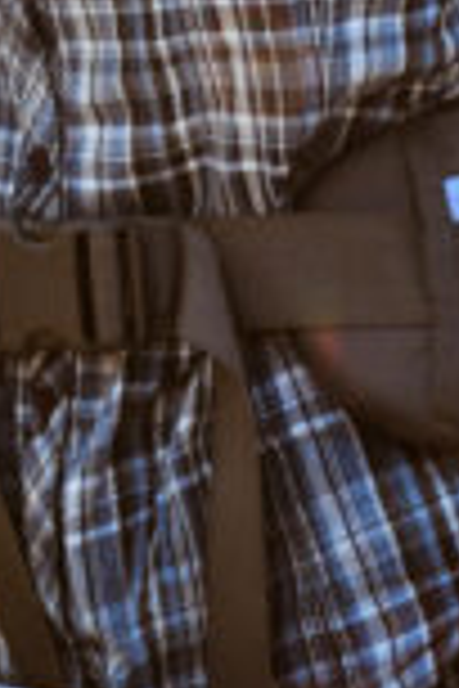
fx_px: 7057
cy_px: -621
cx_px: 34
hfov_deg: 3.7
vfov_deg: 5.5
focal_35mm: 369
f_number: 2.8
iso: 100
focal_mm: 55
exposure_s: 1/320
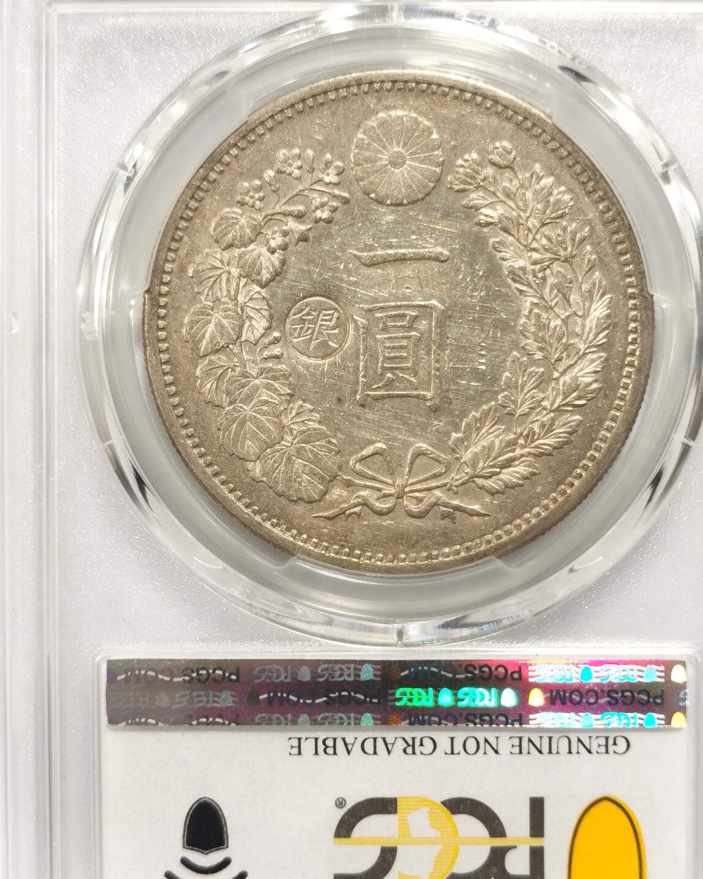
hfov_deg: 23.1
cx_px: 396
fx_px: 1717
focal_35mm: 66
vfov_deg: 28.7
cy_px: 474
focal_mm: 5.56
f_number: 16
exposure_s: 1/100
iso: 125
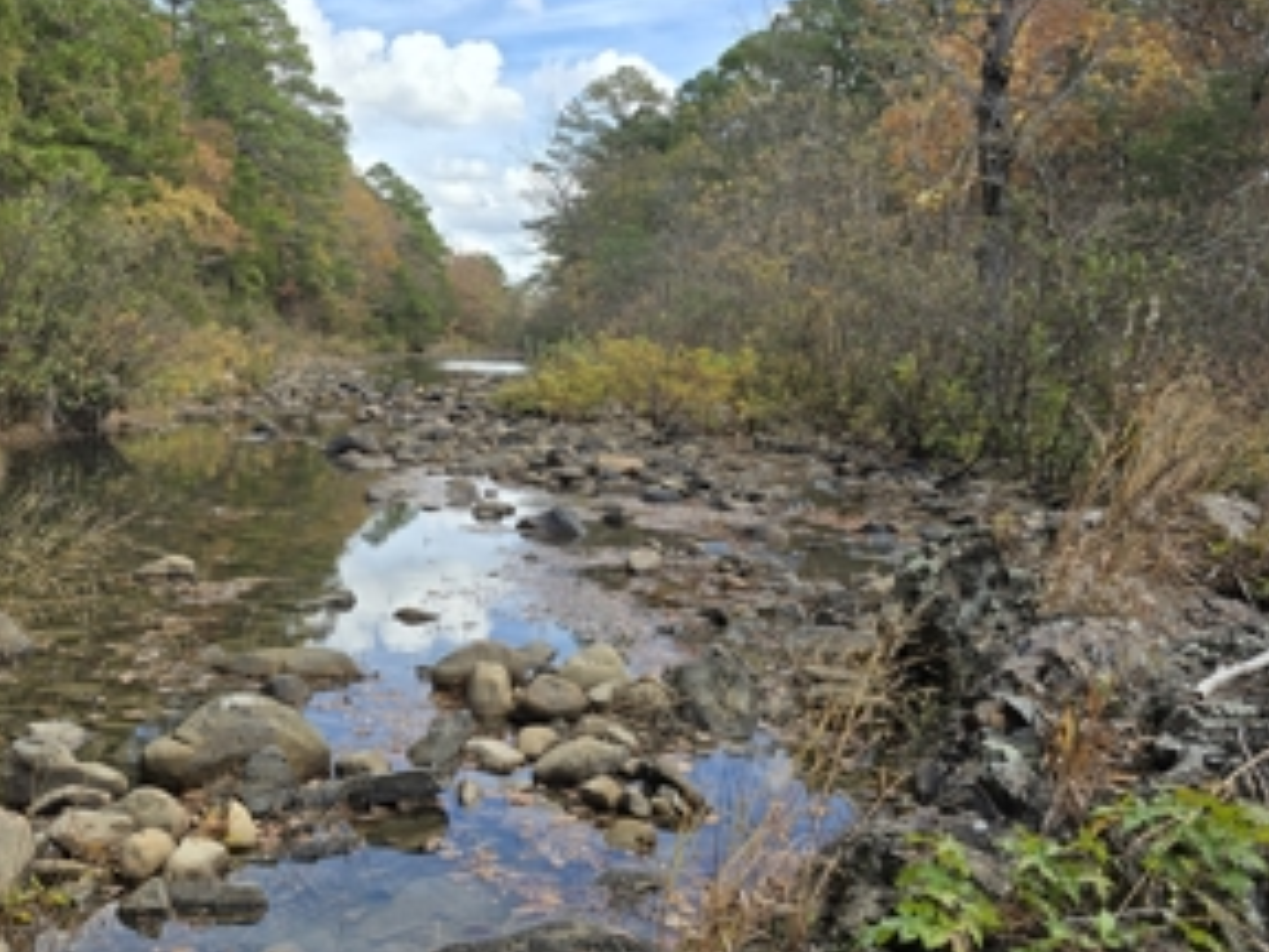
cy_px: 383
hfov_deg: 55.4
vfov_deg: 43.9
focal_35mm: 32
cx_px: 401
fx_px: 1173
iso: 12
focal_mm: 6.3
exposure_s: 1/420
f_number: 1.7
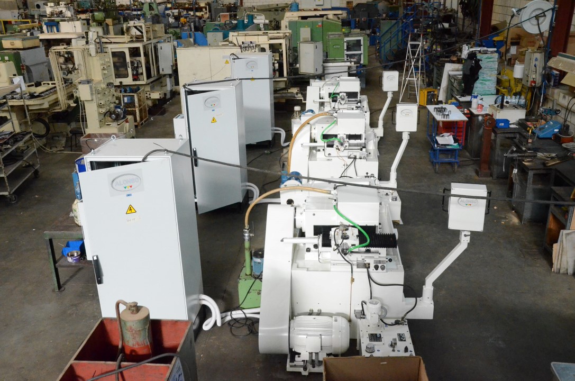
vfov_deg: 36.7
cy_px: 190
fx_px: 574
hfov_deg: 53.2
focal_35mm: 36
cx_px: 288
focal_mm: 24
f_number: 8
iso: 6400
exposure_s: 1/250
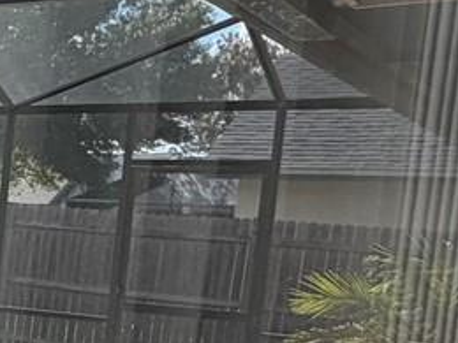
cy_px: 280
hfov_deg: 15.4
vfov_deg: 17.0
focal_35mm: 86
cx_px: -578
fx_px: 1138
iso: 40
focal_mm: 2.22
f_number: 2.2
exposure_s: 1/770
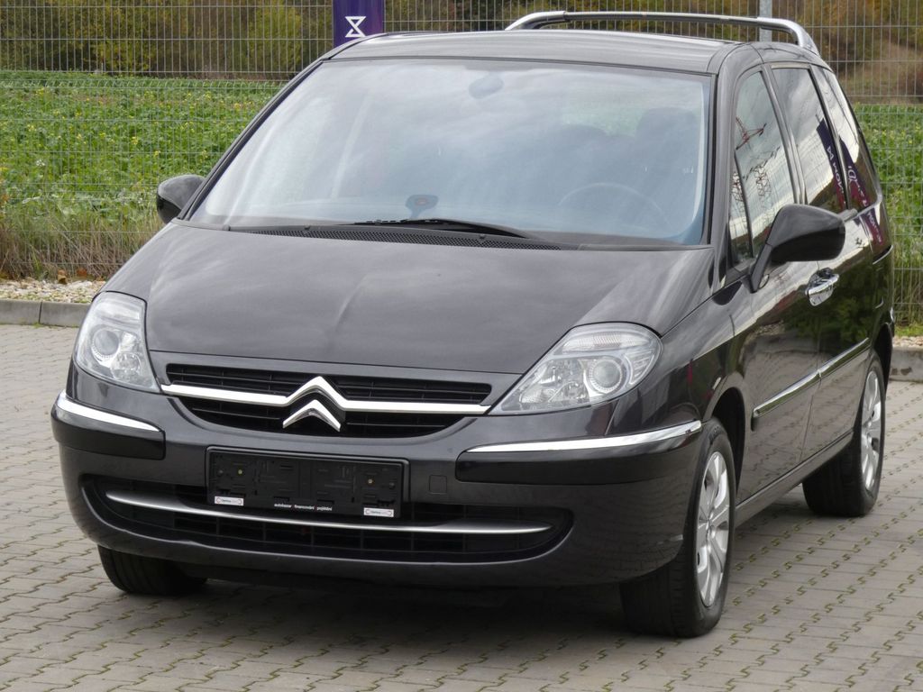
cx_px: 462
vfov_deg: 12.7
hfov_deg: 16.8
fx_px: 3120
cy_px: 346
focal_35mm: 117
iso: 200
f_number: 5.6
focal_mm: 21
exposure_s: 1/80
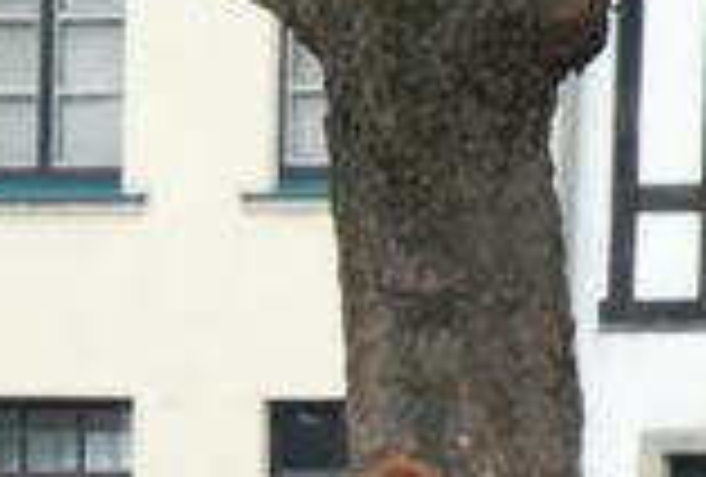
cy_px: 556
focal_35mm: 762
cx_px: 40
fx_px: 15002
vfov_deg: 1.8
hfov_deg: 2.7
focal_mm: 125
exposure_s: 1/320
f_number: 5.6
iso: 800
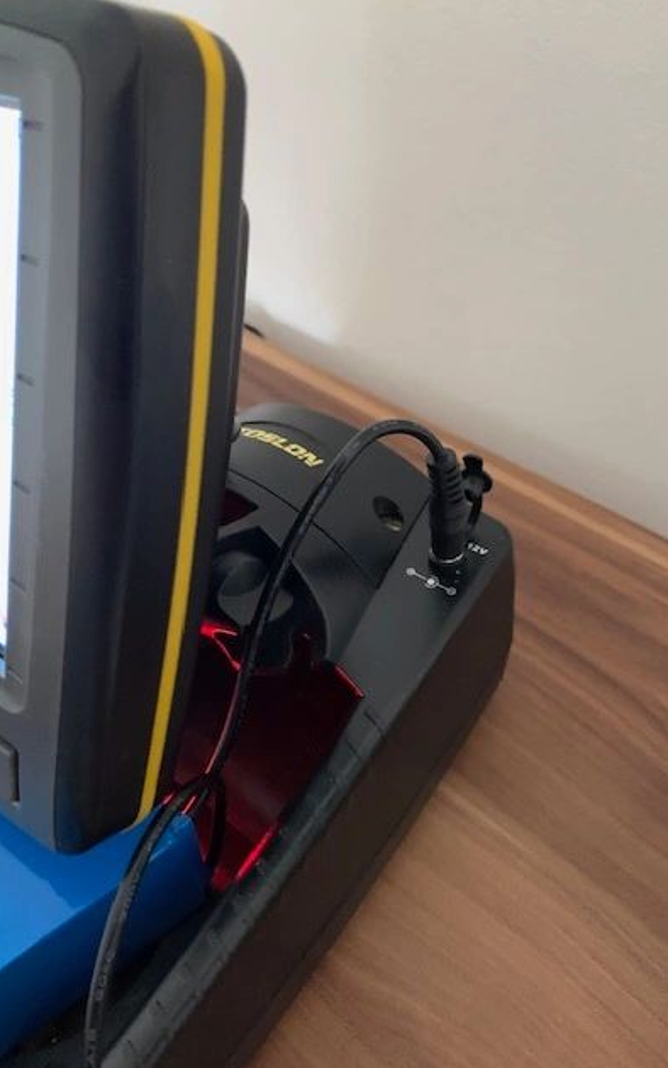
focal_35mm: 28
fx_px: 815
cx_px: 320
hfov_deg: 44.5
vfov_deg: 66.5
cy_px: 539
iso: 640
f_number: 1.8
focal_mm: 4.25
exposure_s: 1/30
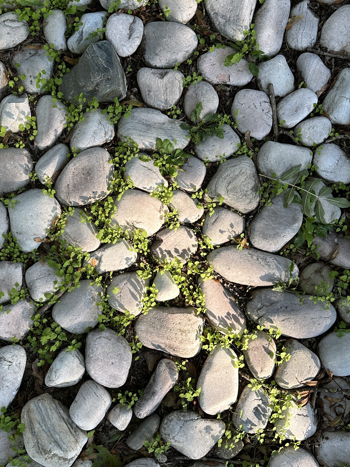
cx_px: 123
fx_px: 472
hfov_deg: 40.3
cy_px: 239
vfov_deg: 52.6
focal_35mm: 35
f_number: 1.78
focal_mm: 6.86
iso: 80
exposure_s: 1/429
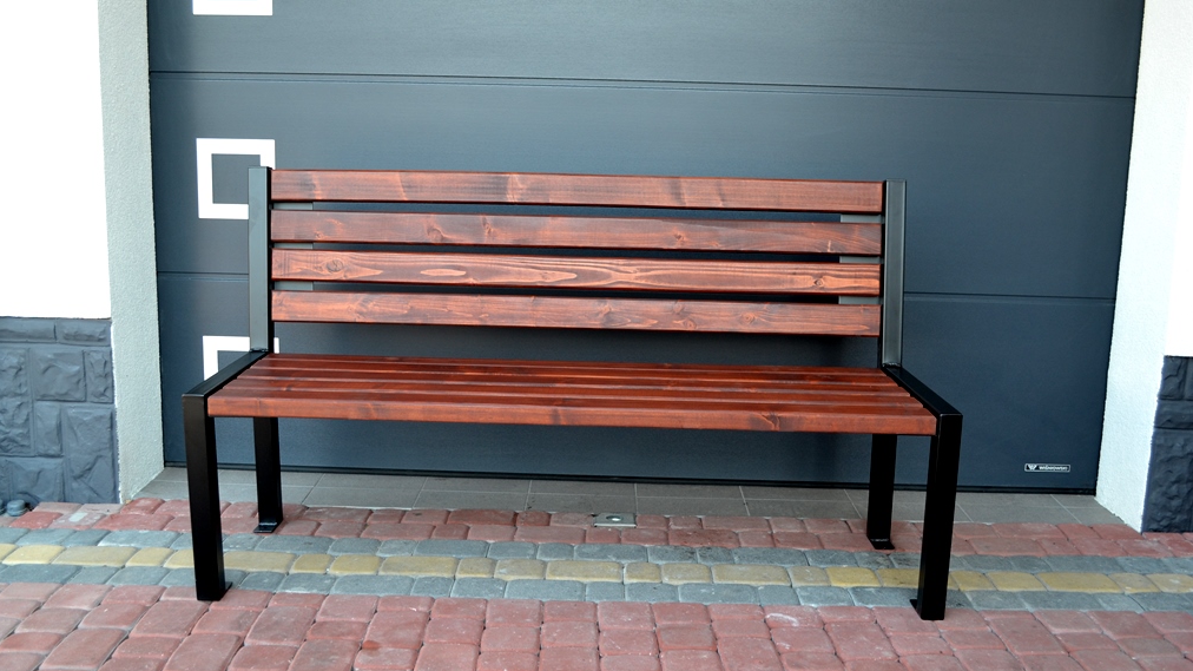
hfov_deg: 56.6
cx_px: 596
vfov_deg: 33.7
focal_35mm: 35
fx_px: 1107
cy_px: 346
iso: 400
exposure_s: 1/80
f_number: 5
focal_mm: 22
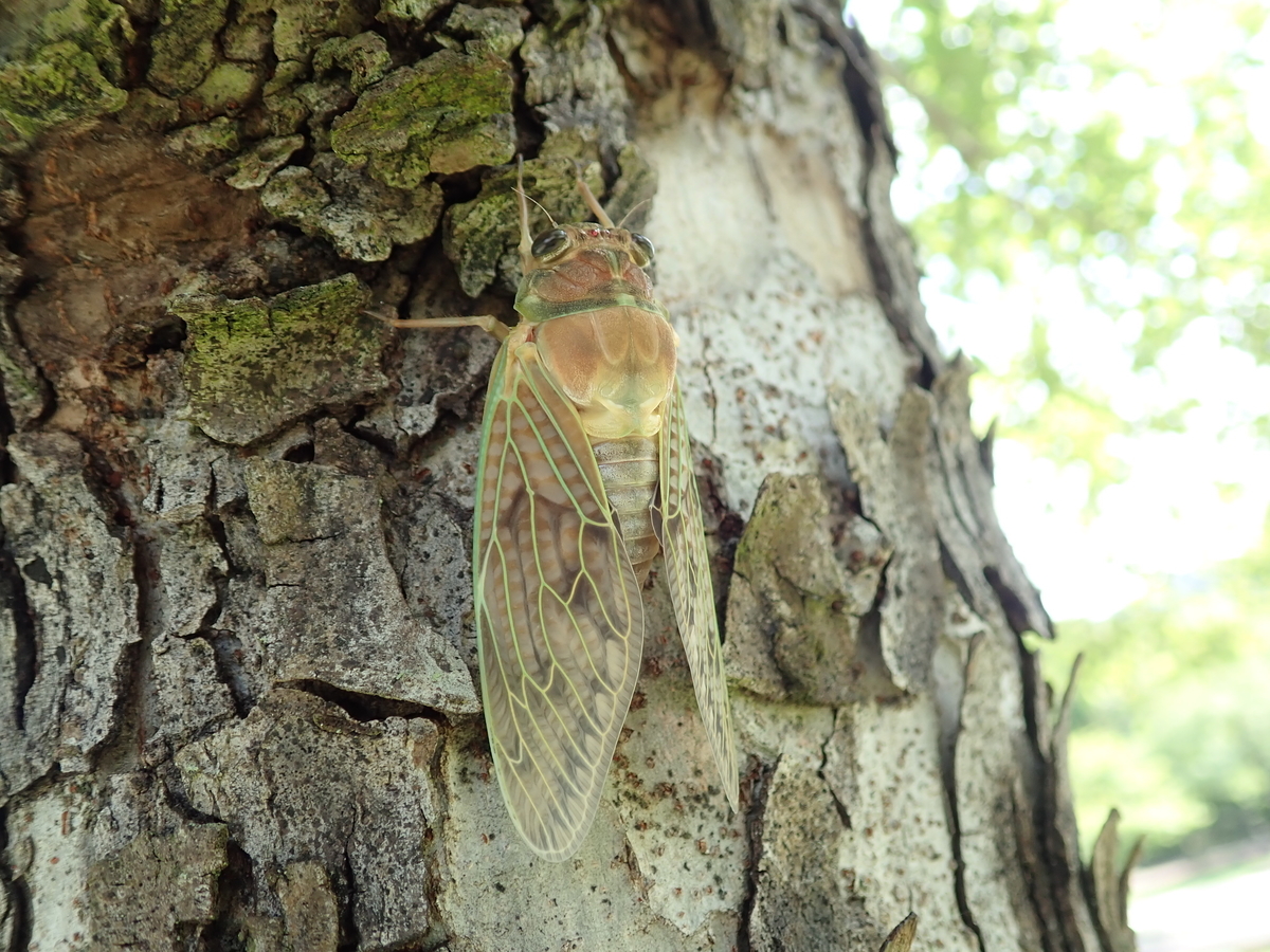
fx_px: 1101
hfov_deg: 60.0
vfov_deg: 46.8
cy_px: 476
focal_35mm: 30
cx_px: 635
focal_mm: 5.5
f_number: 2.3
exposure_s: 1/125
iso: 100
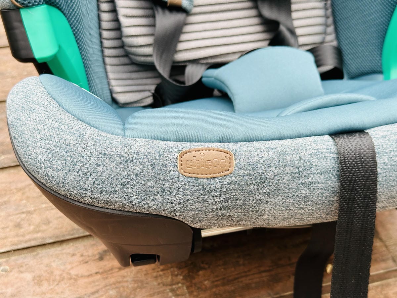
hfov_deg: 39.7
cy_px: 149
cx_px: 198
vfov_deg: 30.3
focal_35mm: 48
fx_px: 550
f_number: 1.78
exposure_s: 1/176
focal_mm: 6.86
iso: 50
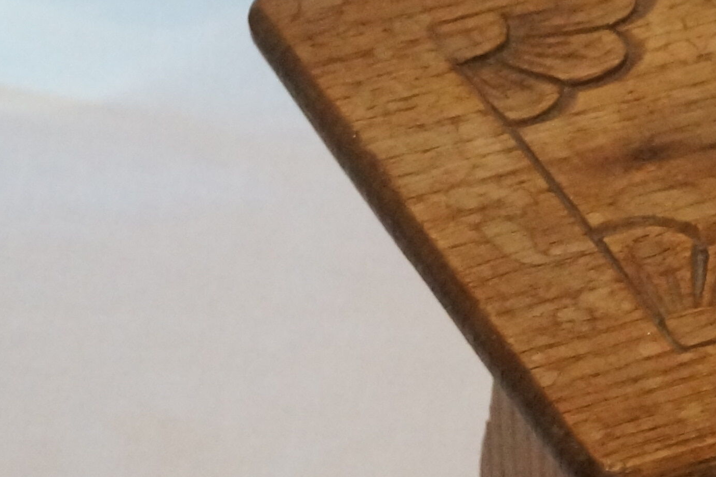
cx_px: 1217
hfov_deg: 6.9
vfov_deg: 4.7
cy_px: 427
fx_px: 5808
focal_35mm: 292
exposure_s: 1/100
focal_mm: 55
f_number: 5.6
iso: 2500
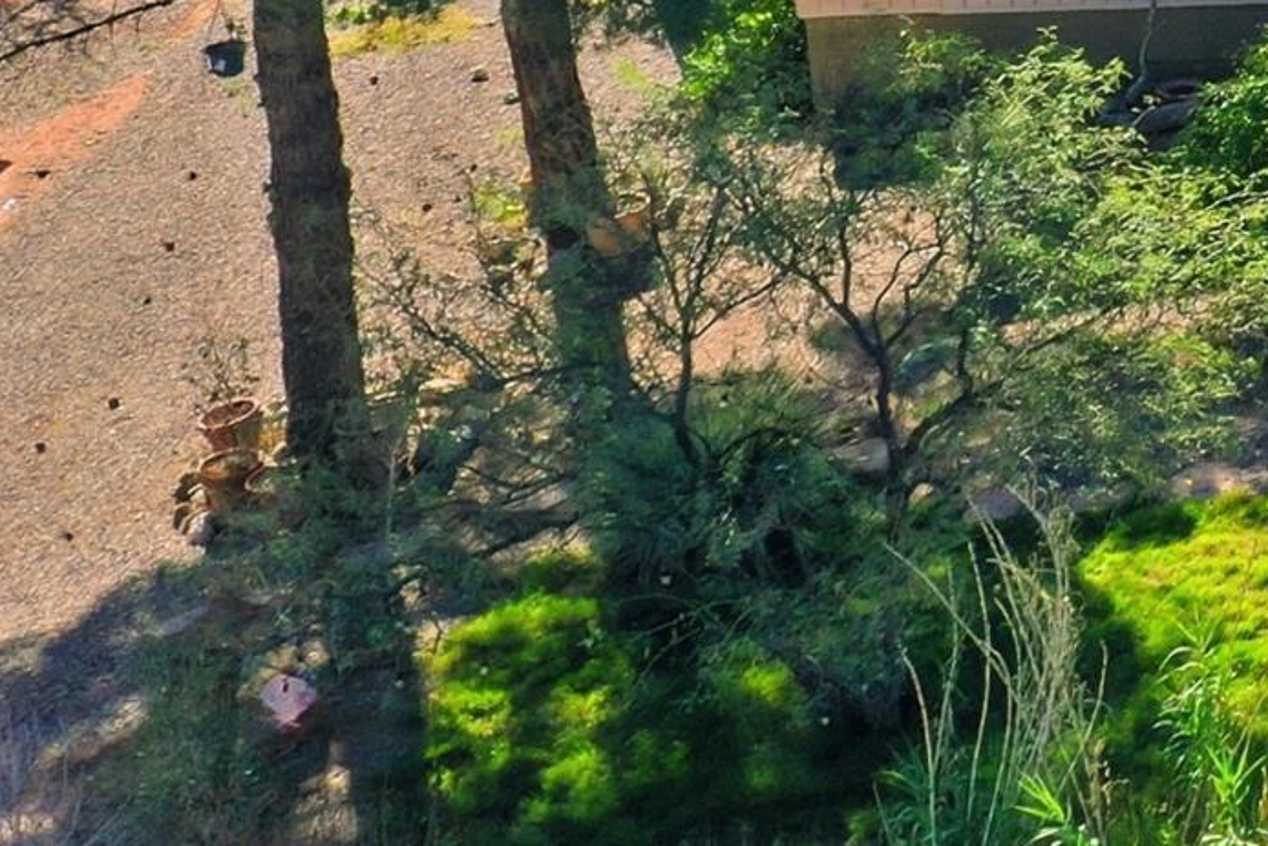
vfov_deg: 10.6
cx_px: 2443
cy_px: -703
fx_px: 4263
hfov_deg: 14.4
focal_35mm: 121
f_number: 5.6
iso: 100
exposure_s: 1/800
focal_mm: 10.3
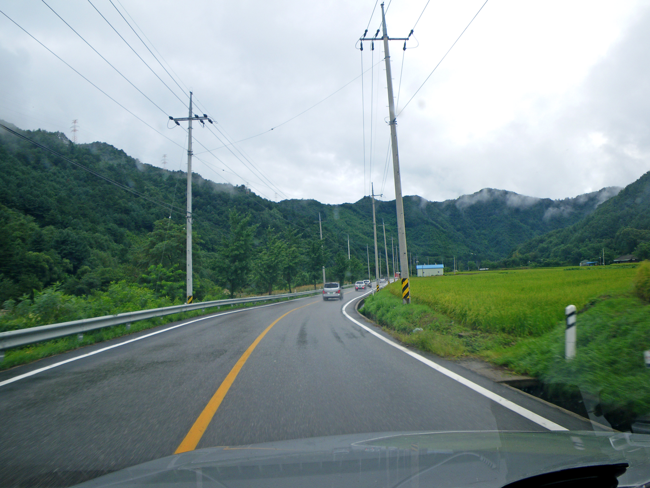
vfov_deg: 49.7
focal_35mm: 28
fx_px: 526
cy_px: 244
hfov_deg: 63.4
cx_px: 325
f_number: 4.2
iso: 50
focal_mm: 5
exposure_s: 1/200
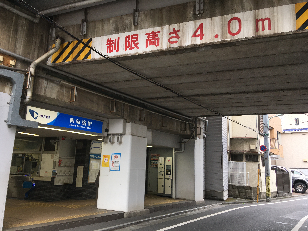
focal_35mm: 29
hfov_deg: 61.7
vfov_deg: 48.2
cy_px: 116
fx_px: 258
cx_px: 154
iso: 25
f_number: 2.2
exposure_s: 1/120
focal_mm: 4.15
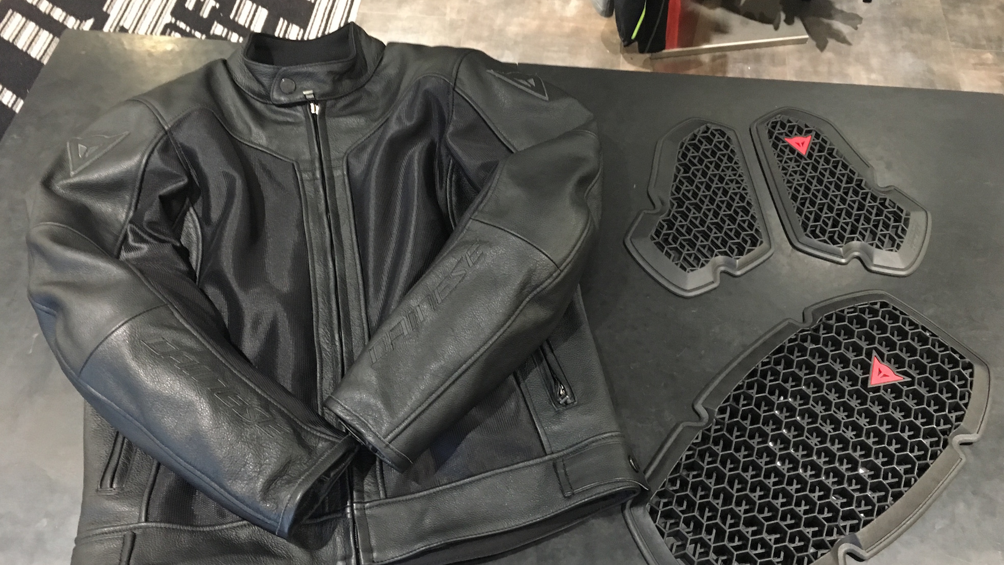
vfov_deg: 36.7
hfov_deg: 61.0
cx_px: 505
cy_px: 307
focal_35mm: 32
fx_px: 852
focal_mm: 4.15
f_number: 2.2
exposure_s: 1/17
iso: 200
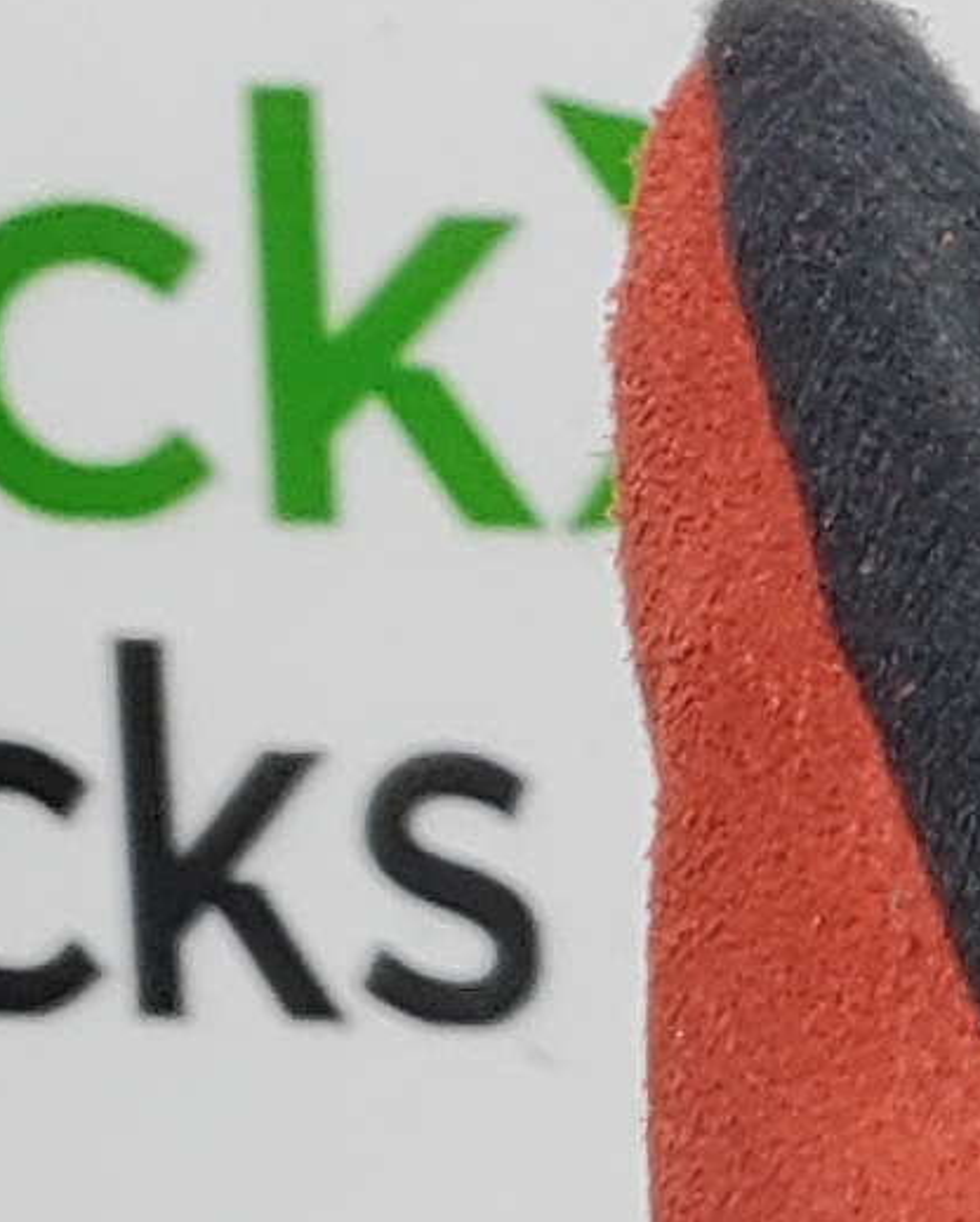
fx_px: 7134
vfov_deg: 9.5
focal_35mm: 197
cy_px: 1983
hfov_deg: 6.6
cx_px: 3607
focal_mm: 4.3
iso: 50
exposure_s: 1/396
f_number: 1.5
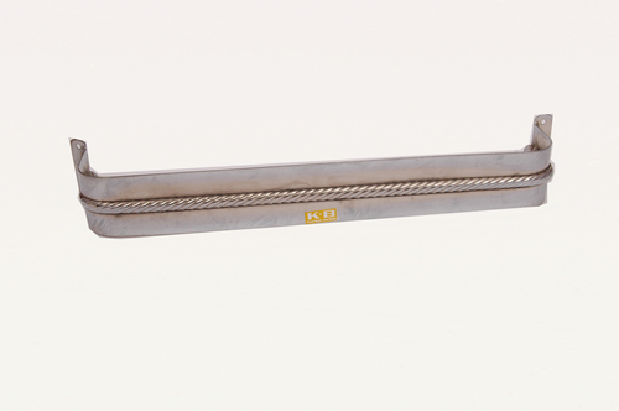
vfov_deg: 34.1
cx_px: 310
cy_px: 206
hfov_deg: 49.6
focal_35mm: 39
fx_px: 670
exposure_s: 1/125
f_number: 13
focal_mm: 26
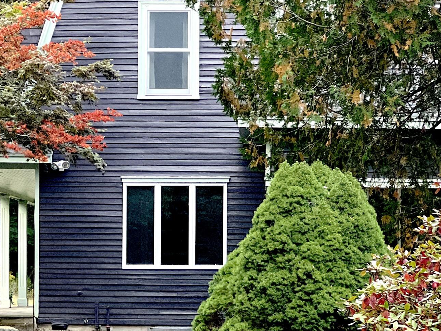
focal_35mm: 178
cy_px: 200
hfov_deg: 11.1
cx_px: 54
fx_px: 2267
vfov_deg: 8.3
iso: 250
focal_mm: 9
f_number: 2.8
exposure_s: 1/89
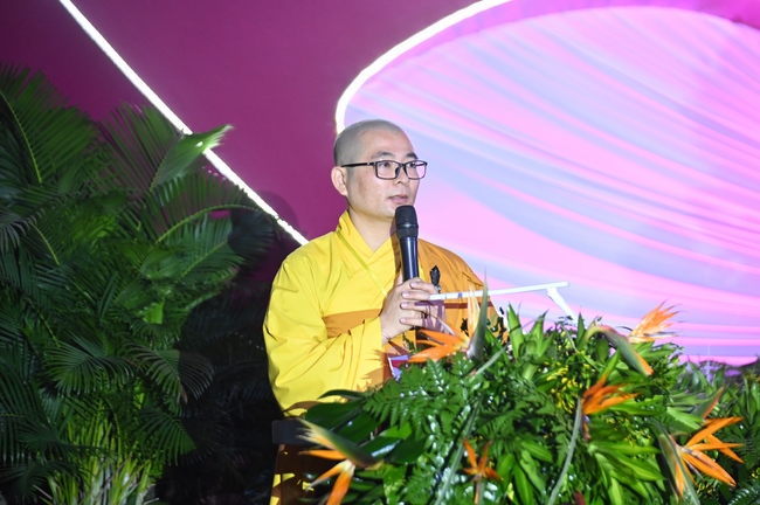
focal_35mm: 135
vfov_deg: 10.1
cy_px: 252
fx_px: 2847
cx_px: 380
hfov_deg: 15.2
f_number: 4.8
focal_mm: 135
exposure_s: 1/125
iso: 3200
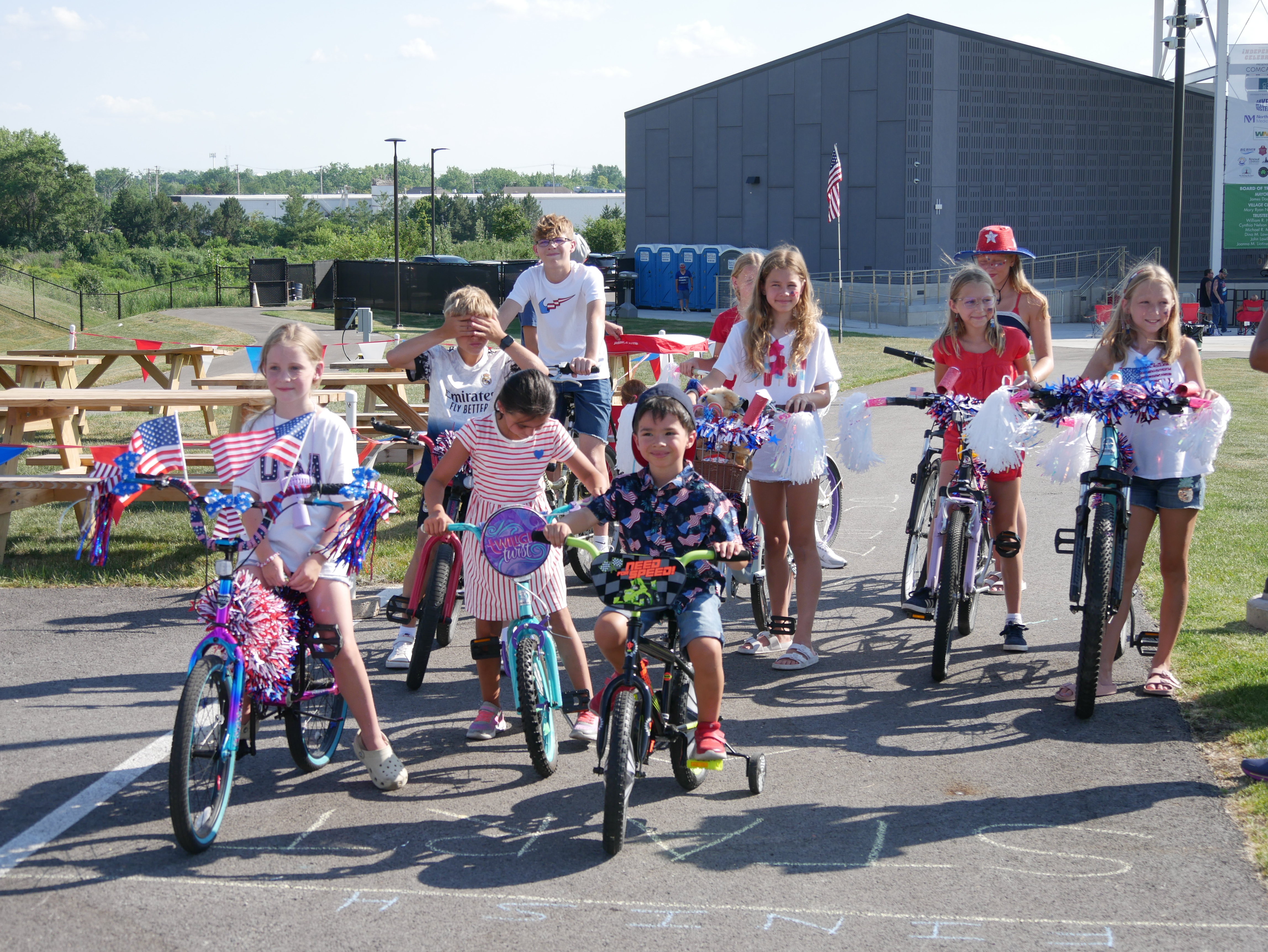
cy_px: 476
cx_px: 634
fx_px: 2345
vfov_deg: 22.9
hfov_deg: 30.3
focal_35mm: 64
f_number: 4.4
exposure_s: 1/640
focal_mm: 32
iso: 200
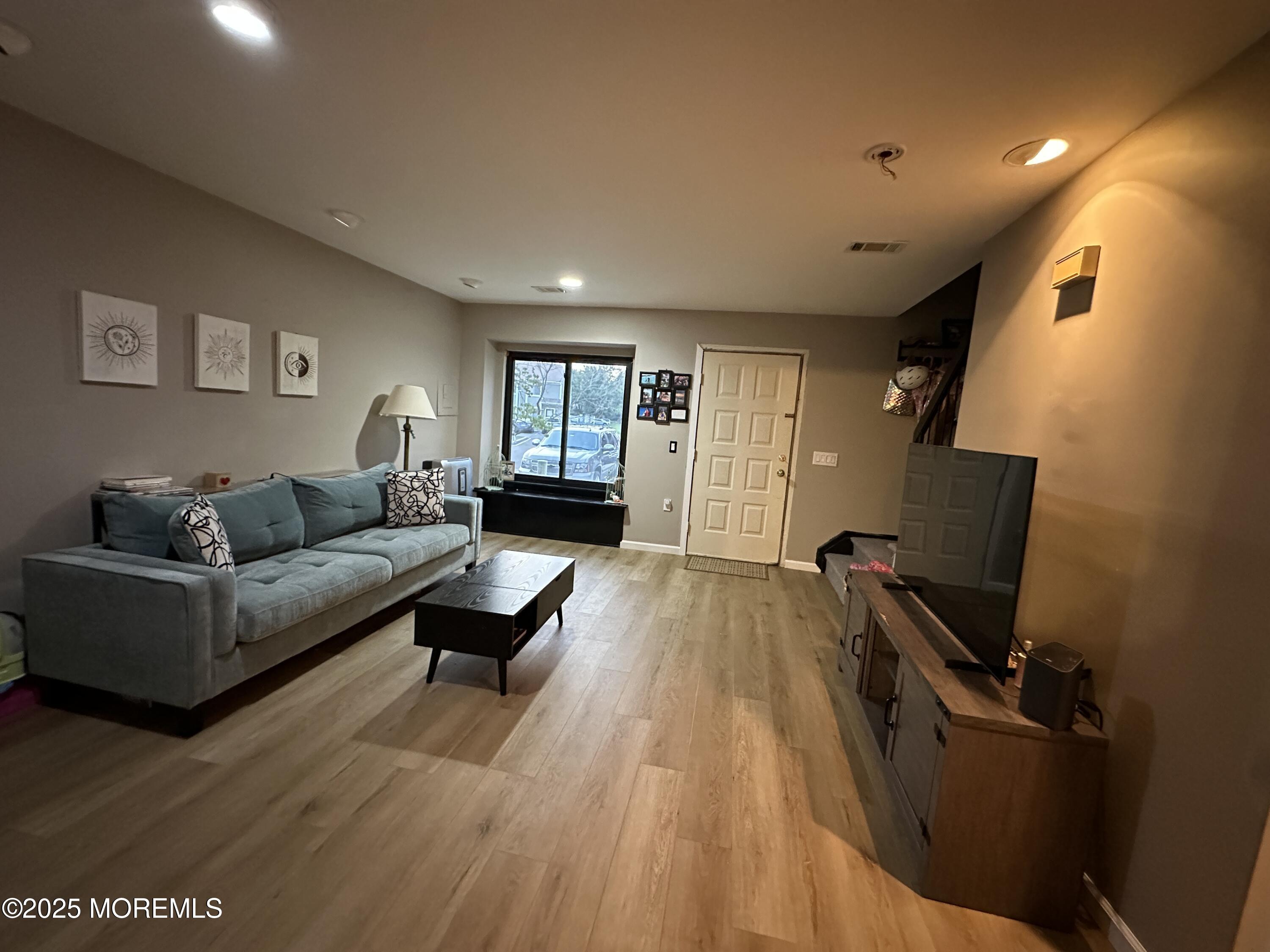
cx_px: 635
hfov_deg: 102.1
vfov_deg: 85.7
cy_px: 476
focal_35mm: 14
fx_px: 514
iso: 1250
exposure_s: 1/60
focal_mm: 2.22
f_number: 2.2
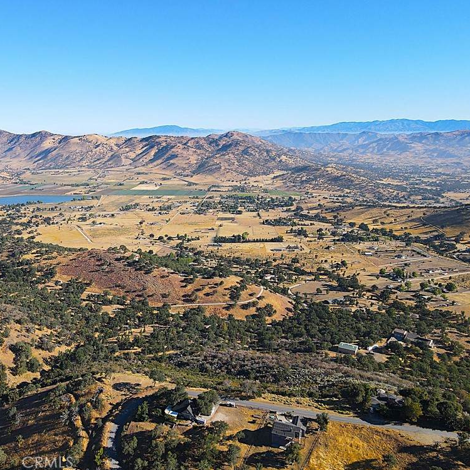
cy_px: 230
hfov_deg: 54.5
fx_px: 445
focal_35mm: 29
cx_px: 158
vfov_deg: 55.6
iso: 100
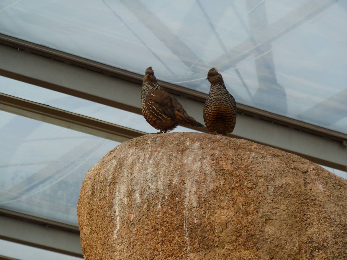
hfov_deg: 10.9
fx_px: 1824
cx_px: 174
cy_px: 130
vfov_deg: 8.2
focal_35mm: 182
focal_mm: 29.9
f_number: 4.5
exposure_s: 1/400
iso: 80
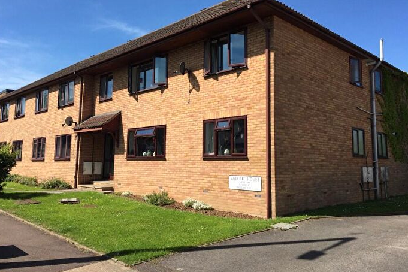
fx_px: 351
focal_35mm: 31
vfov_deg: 42.3
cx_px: 203
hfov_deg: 60.3
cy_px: 124
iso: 32
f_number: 2.2
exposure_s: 1/1522
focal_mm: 4.15
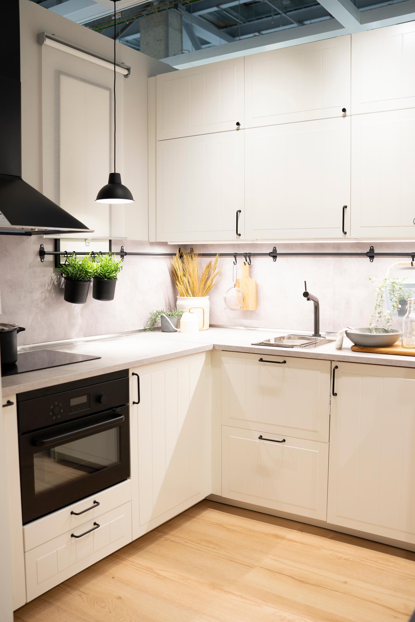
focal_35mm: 35
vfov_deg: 54.4
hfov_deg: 37.9
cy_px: 311
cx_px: 208
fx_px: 605
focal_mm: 35
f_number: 2.8
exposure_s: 1/10
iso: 100
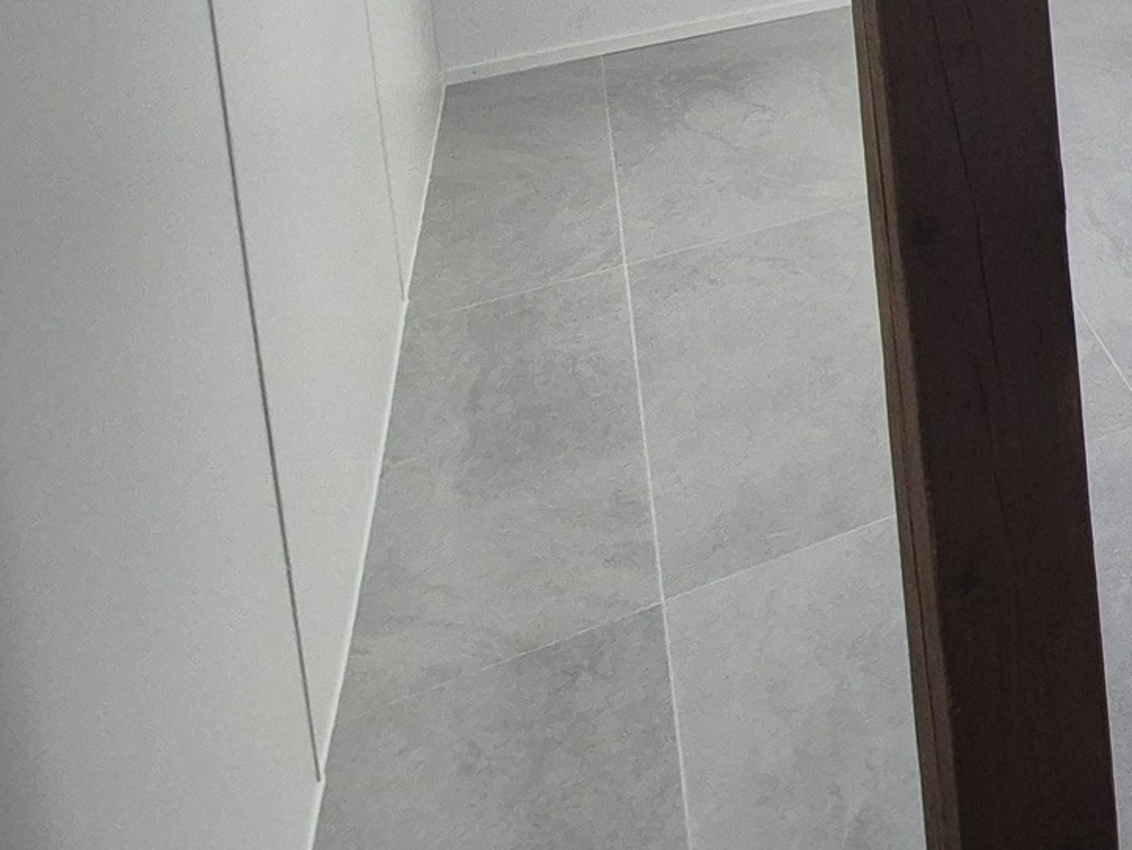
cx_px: 1931
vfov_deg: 25.5
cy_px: -348
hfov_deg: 24.1
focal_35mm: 46
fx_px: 1505
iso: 100
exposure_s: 1/50
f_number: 2.2
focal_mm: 2.2
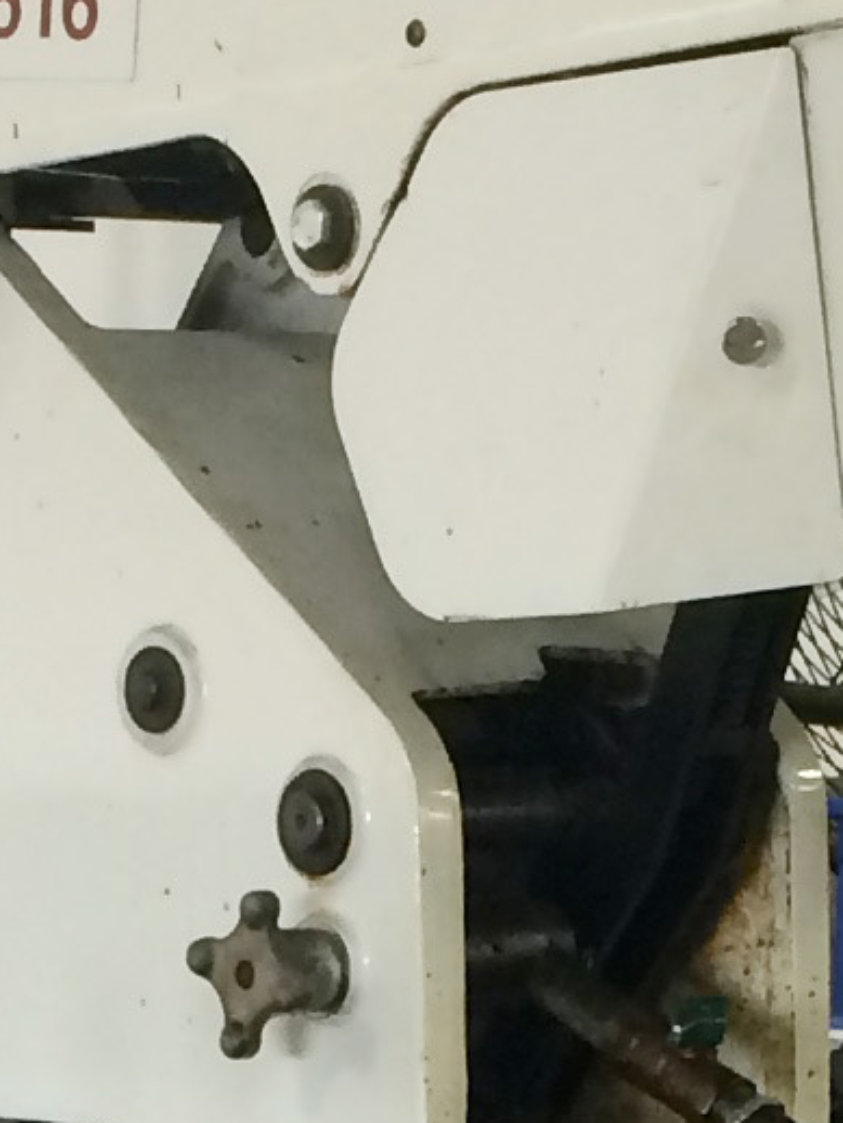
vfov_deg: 10.1
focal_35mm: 189
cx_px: 492
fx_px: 6132
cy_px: 1741
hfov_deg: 7.9
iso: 100
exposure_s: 1/30
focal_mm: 4.12
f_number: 2.2
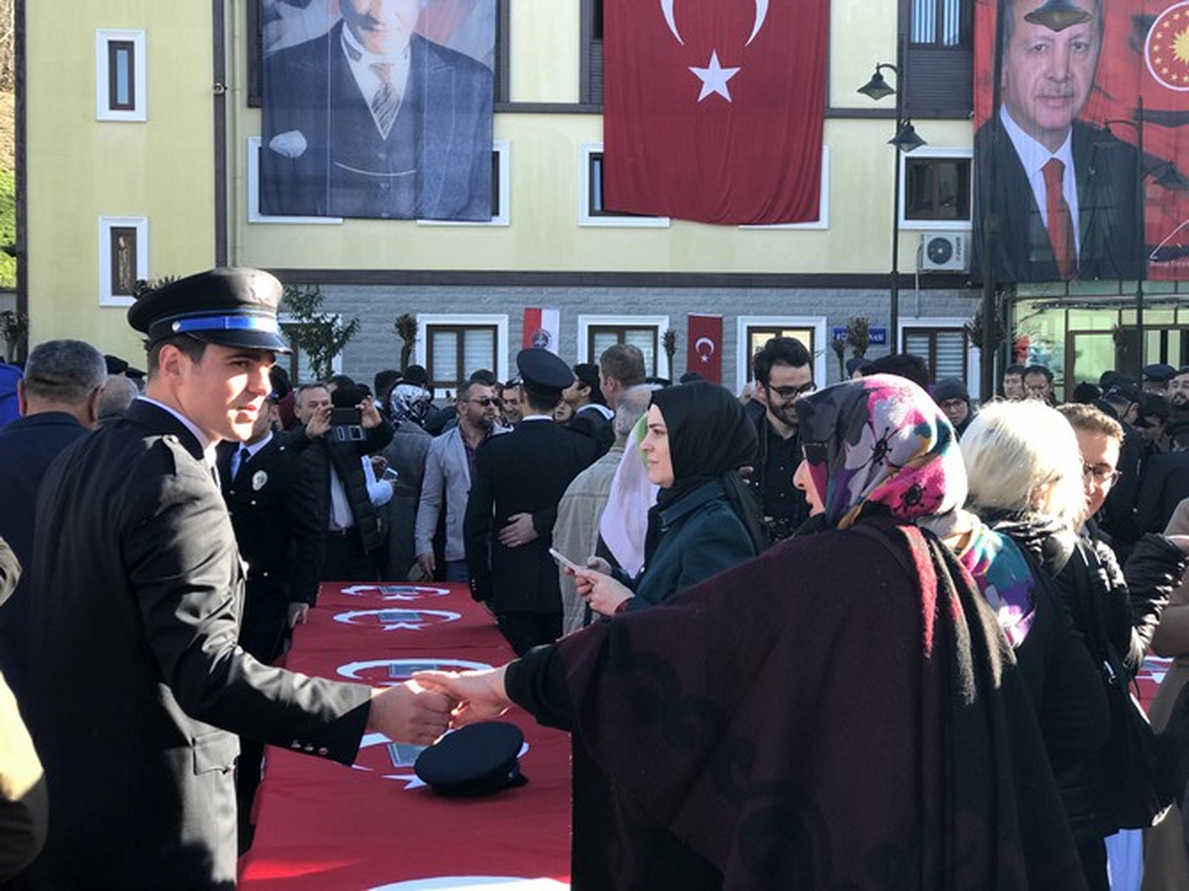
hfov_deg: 33.8
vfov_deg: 25.6
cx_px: 594
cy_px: 446
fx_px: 1957
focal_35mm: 57
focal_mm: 6.6
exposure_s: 1/120
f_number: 2.8
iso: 20
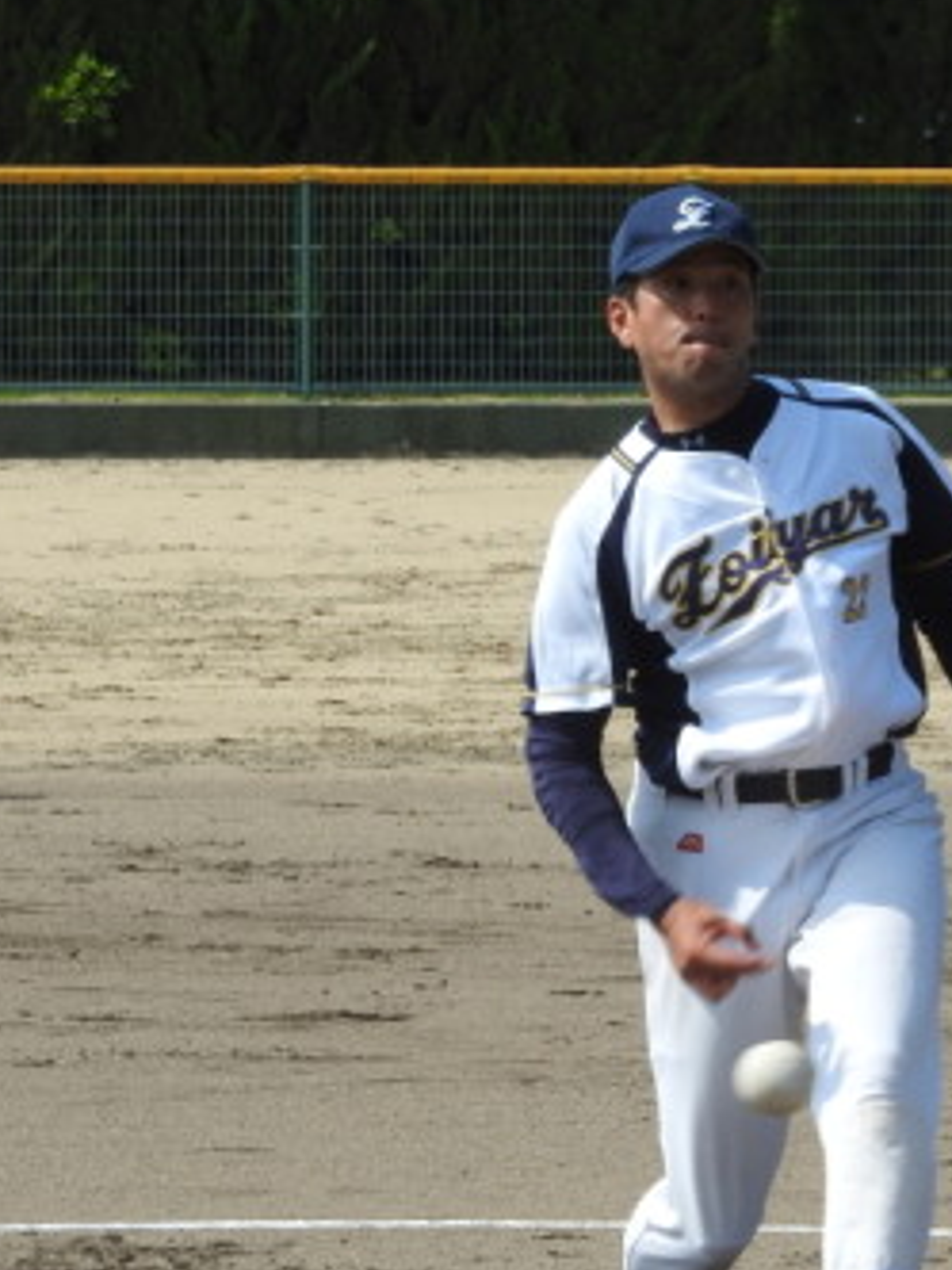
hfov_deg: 3.7
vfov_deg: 5.0
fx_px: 14594
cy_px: 738
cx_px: 963
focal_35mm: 398
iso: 100
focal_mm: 39.4
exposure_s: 1/500
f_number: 5.3
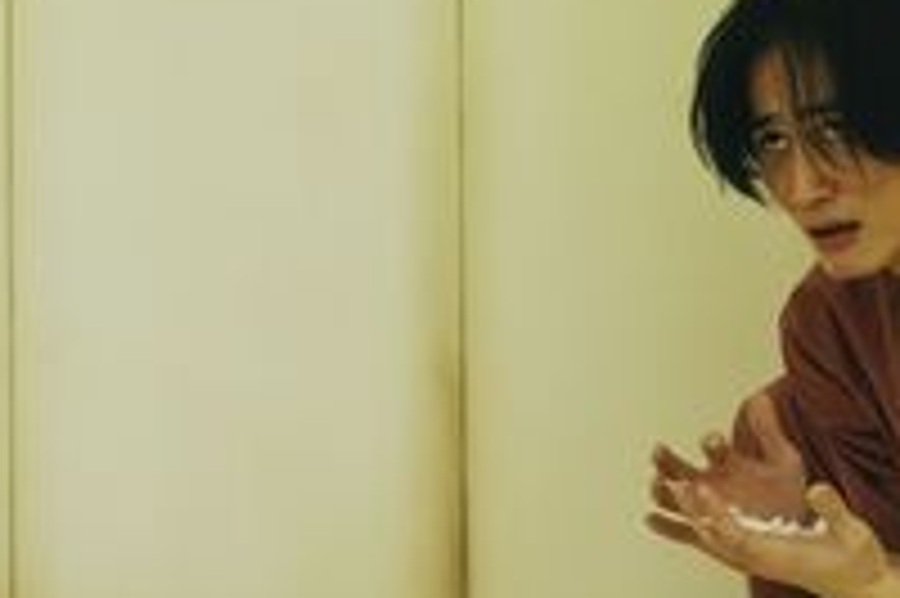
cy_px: 220
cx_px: 1071
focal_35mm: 132
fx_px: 3297
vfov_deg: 10.4
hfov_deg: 15.0
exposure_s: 1/125
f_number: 2.8
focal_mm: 44
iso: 1600
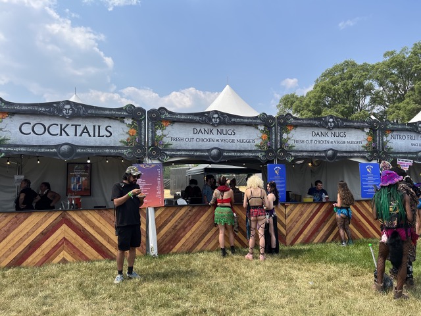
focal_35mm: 26
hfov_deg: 67.3
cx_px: 210
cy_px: 158
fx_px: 316
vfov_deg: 53.1
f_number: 1.5
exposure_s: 1/3831
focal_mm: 5.7
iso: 50
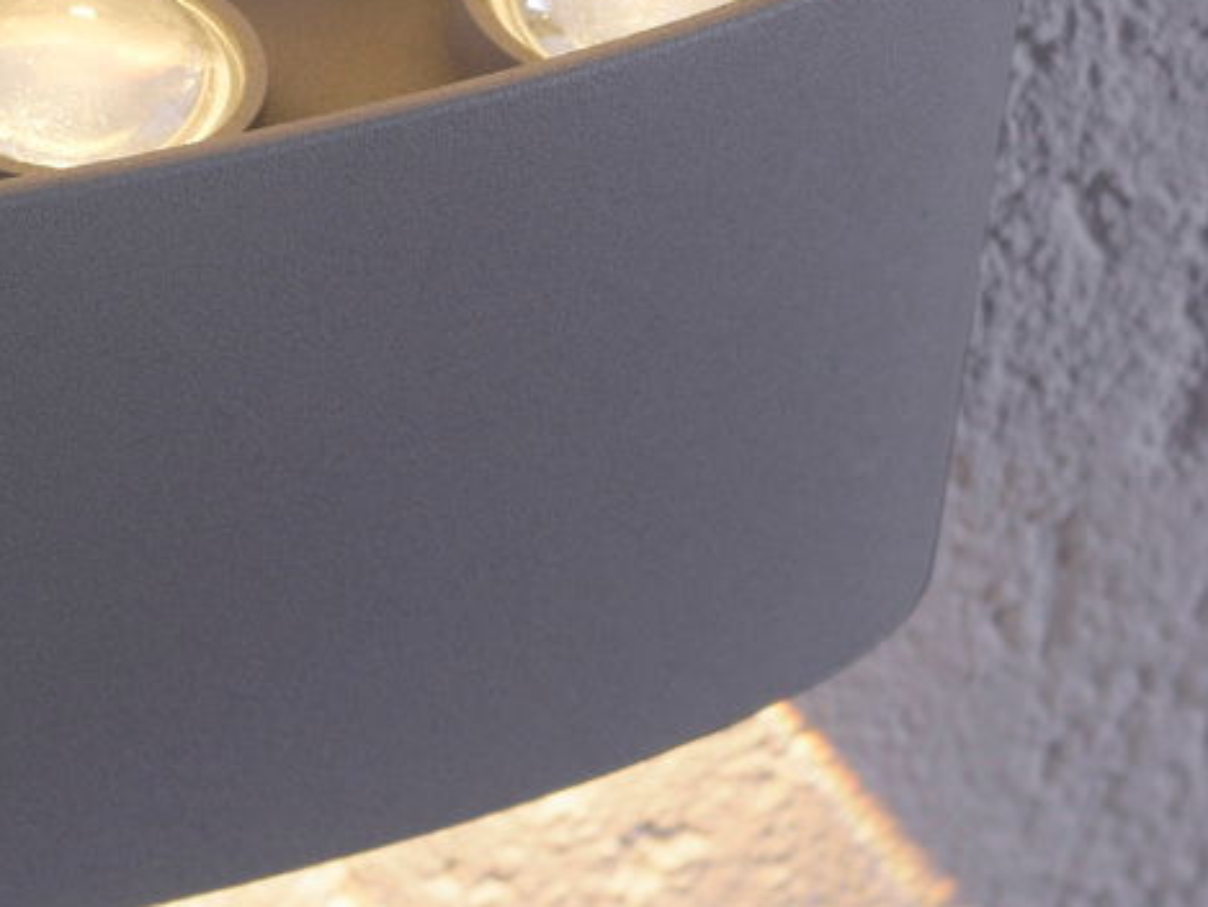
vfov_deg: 5.3
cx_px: -726
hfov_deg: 7.0
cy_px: 368
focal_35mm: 279
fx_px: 9739
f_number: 11
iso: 100
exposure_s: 1/50
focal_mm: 85
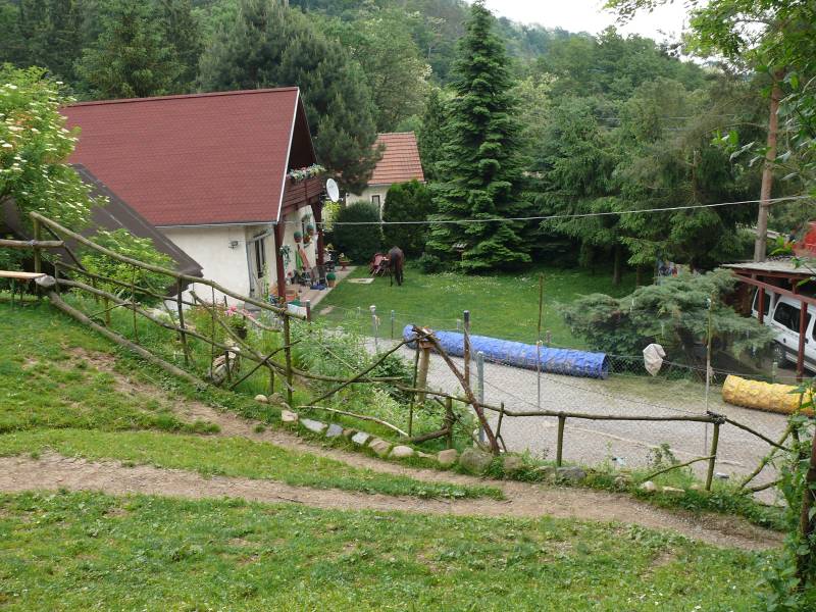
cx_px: 408
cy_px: 306
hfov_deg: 52.6
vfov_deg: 40.7
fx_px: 825
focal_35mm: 35
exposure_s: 1/100
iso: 100
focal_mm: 7.4
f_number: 3.6
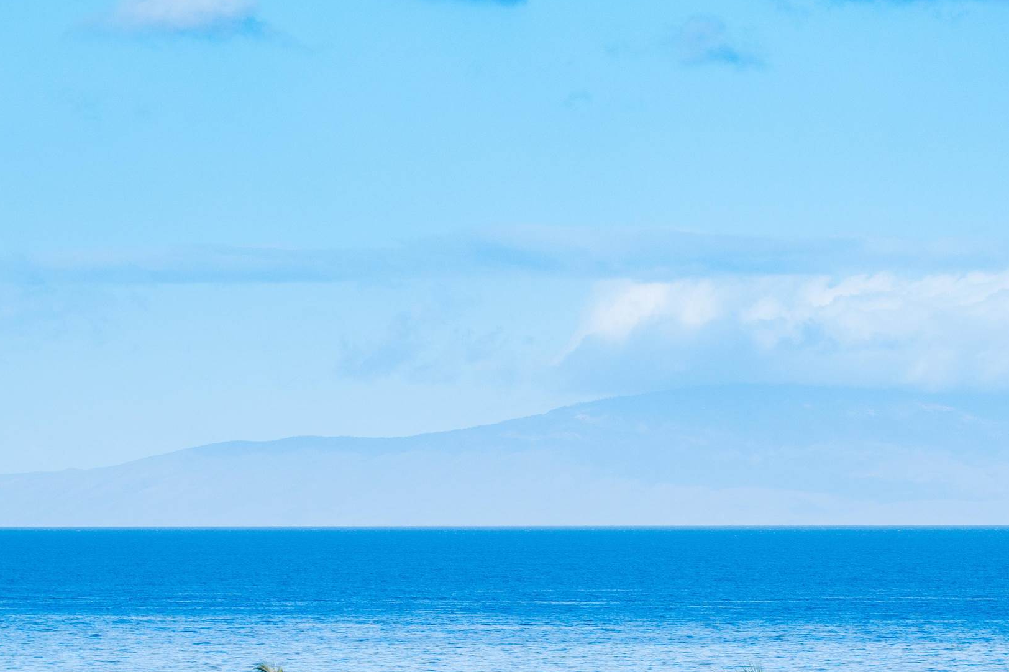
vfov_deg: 5.8
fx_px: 6613
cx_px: 629
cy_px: 569
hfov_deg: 8.7
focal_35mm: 236
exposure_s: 1/250
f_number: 5.6
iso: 100
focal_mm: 60
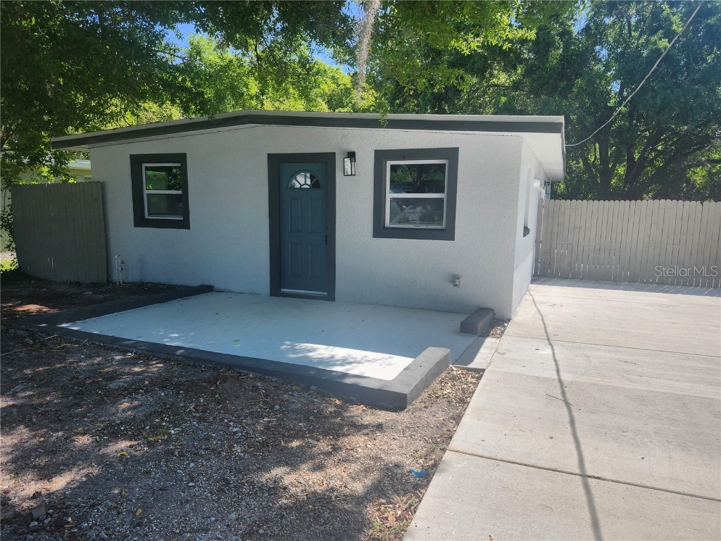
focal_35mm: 23
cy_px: 270
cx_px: 360
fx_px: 479
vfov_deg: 58.9
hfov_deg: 73.9
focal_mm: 5.54
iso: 25
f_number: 1.8
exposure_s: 1/854
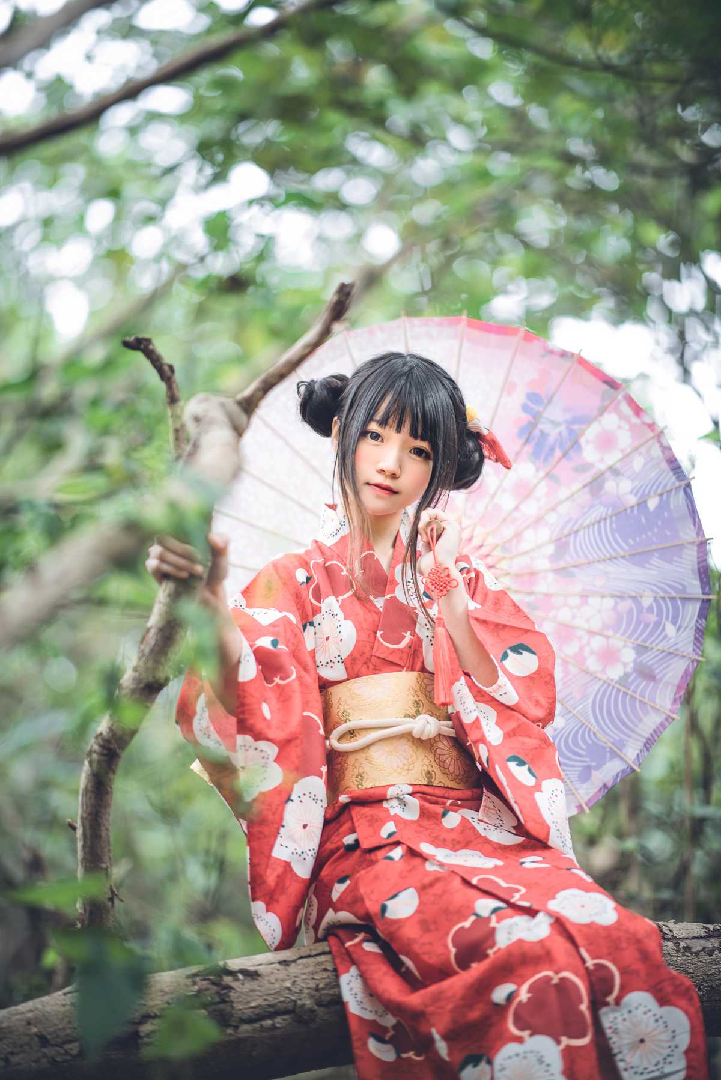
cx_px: 360
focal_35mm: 105
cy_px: 540
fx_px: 3152
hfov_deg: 13.1
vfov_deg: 19.5
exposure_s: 1/100
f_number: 1.4
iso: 200
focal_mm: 105
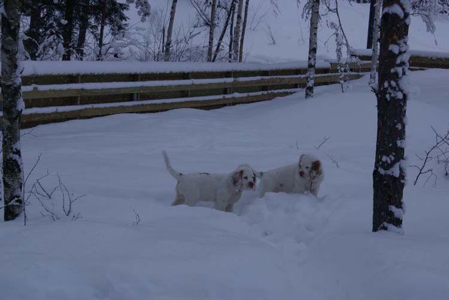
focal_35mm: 105
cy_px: 150
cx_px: 224
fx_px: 1311
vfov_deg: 13.1
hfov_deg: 19.4
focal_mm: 70
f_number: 8
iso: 100
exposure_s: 1/125
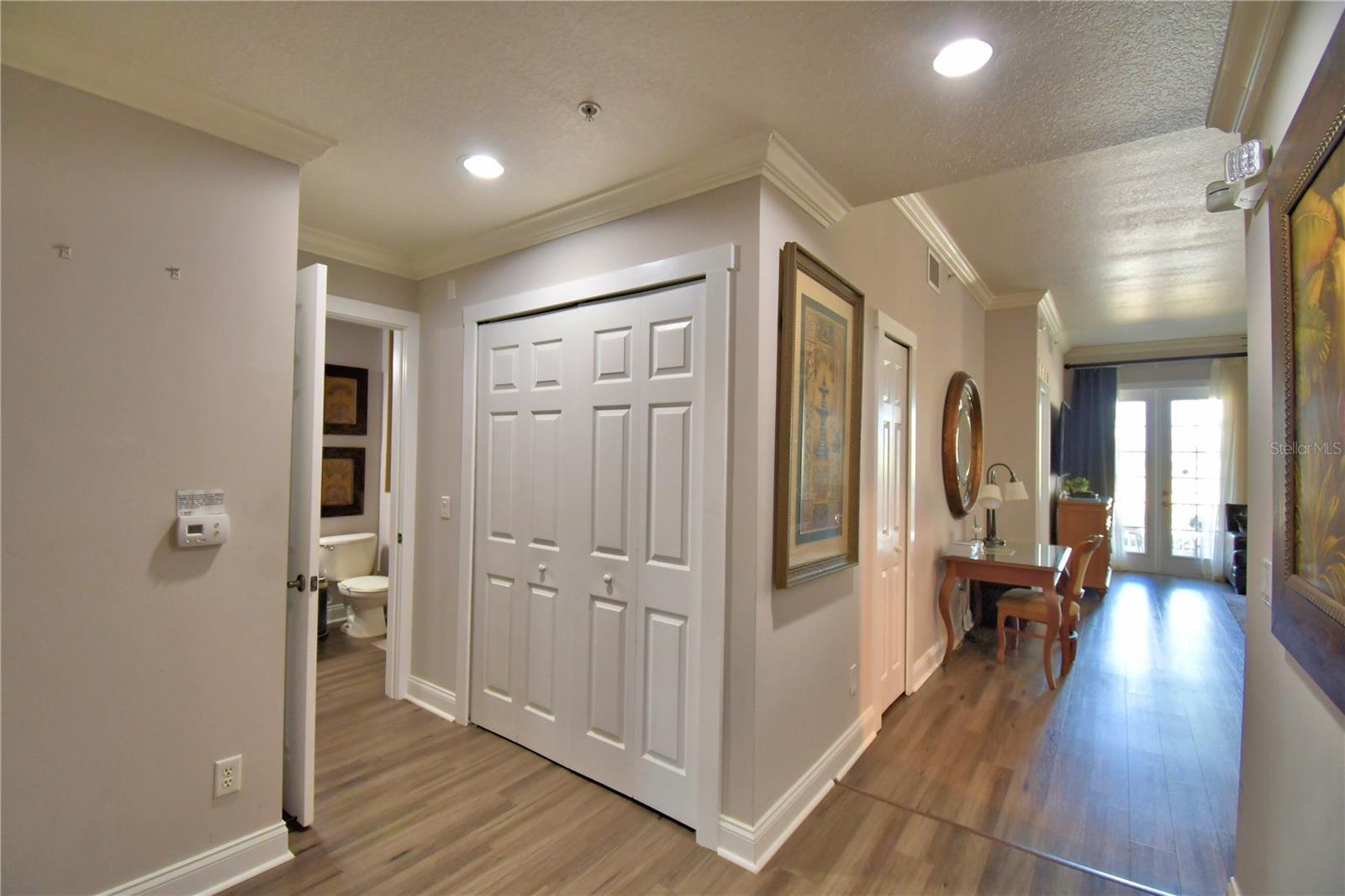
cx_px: 672
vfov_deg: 77.3
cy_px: 448
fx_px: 560
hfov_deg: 100.4
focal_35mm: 15
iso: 400
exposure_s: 1/40
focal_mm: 10
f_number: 4.5
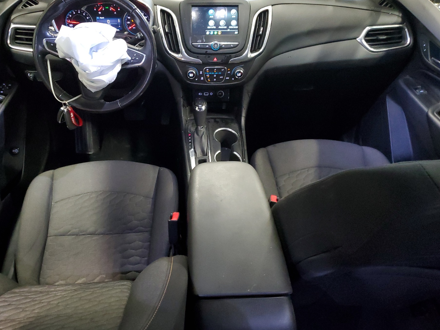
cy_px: 149
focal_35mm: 29
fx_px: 369
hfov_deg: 61.5
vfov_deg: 48.2
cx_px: 199
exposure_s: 1/15
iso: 387
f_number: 1.5
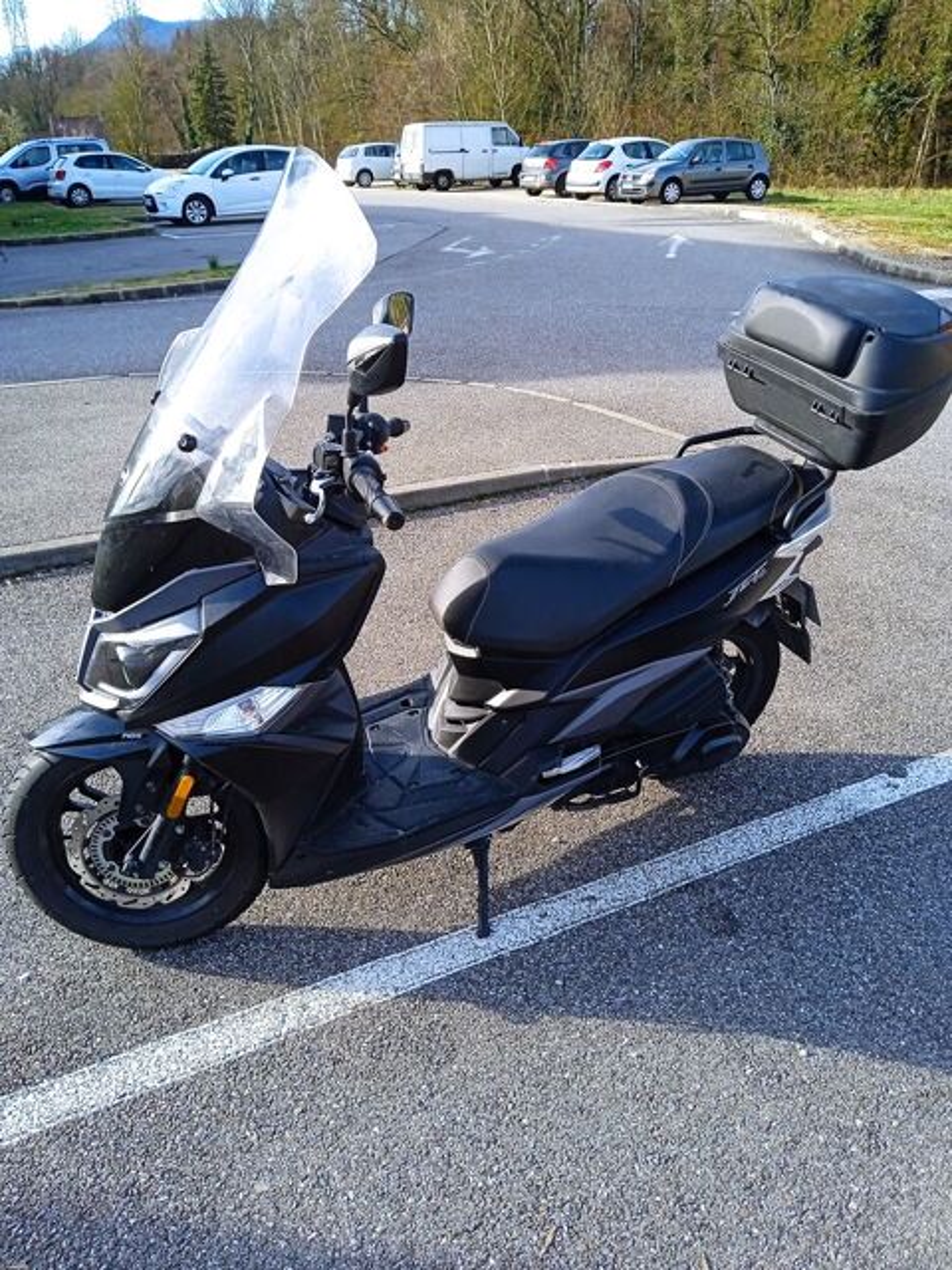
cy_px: 635
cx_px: 476
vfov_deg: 63.4
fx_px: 1027
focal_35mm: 28
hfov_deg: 49.7
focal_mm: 3.43
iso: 111
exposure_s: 1/368
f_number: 2.2
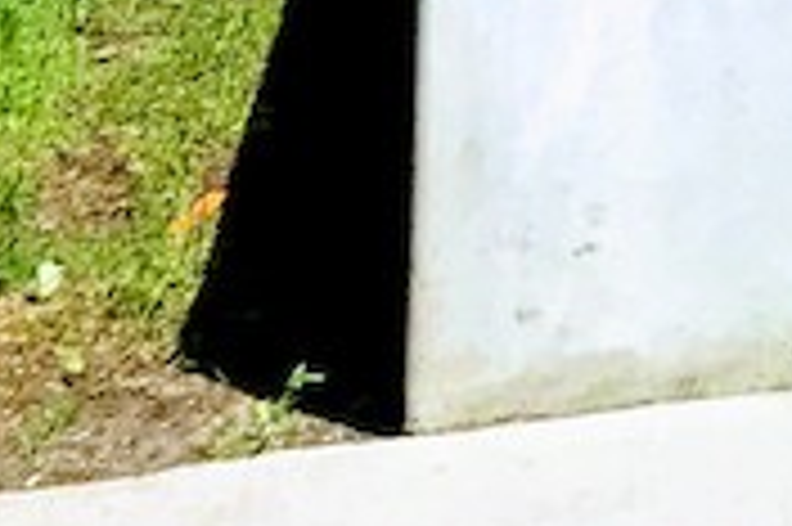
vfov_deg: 6.0
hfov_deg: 8.6
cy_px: -1416
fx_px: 4374
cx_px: 2362
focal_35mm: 199
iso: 20
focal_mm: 3.99
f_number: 1.8
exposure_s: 1/2817
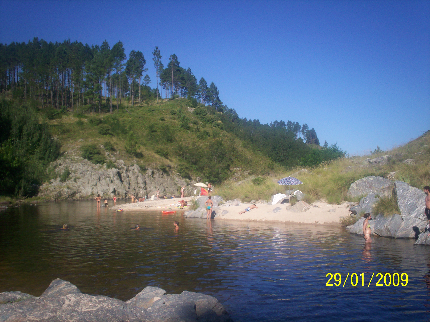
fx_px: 447
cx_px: 215
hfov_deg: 51.4
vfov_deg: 39.7
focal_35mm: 36
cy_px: 161
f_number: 4.5
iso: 100
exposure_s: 1/626
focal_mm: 6
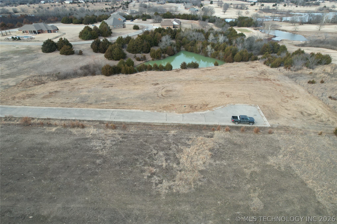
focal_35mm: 22
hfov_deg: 78.6
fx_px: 206
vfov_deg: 57.2
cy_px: 112
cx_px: 168
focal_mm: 8.38
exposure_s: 1/240
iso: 100
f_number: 2.8
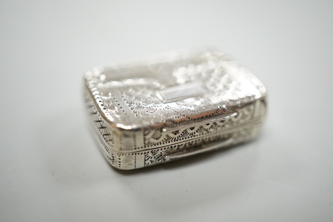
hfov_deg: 43.6
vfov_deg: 29.9
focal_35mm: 45
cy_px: 111
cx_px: 166
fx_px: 416
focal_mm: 30
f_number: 4.5
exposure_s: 1/400
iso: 2500
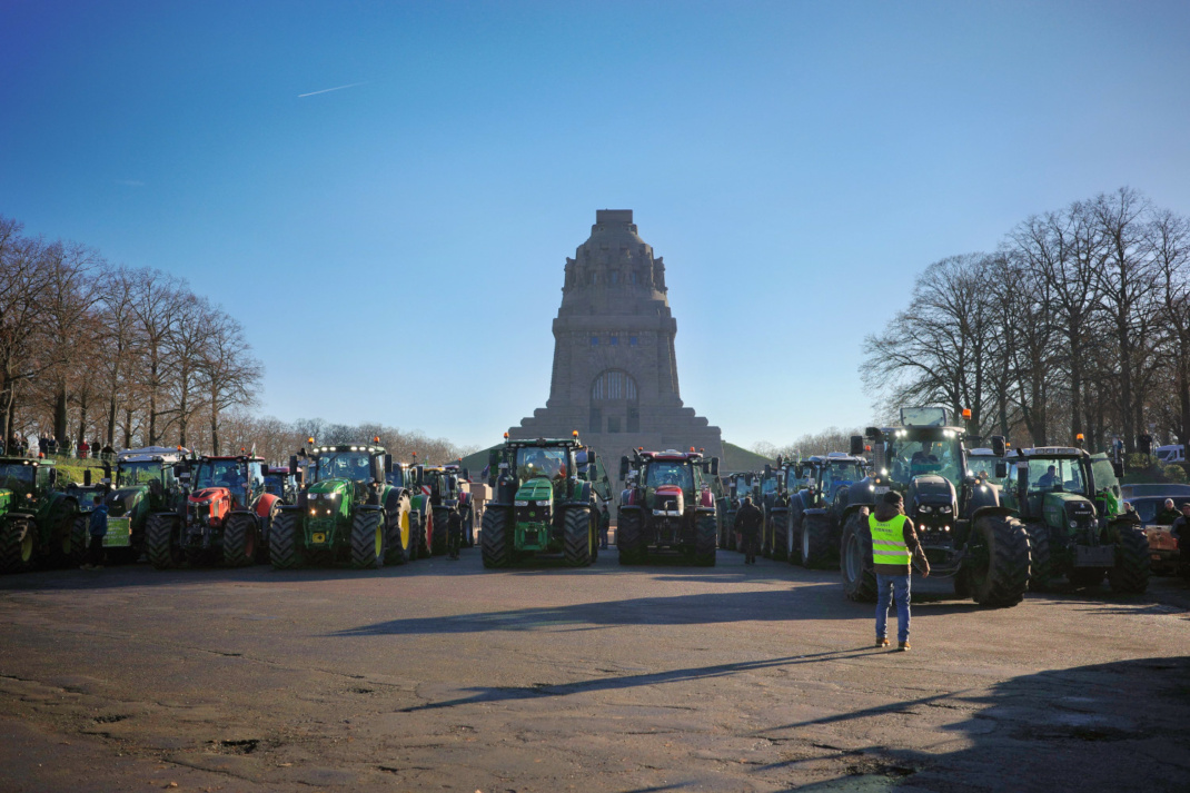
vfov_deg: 33.4
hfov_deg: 48.5
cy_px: 396
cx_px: 595
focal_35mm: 40
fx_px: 1322
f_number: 2.8
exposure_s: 1/2000
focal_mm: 26
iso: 100
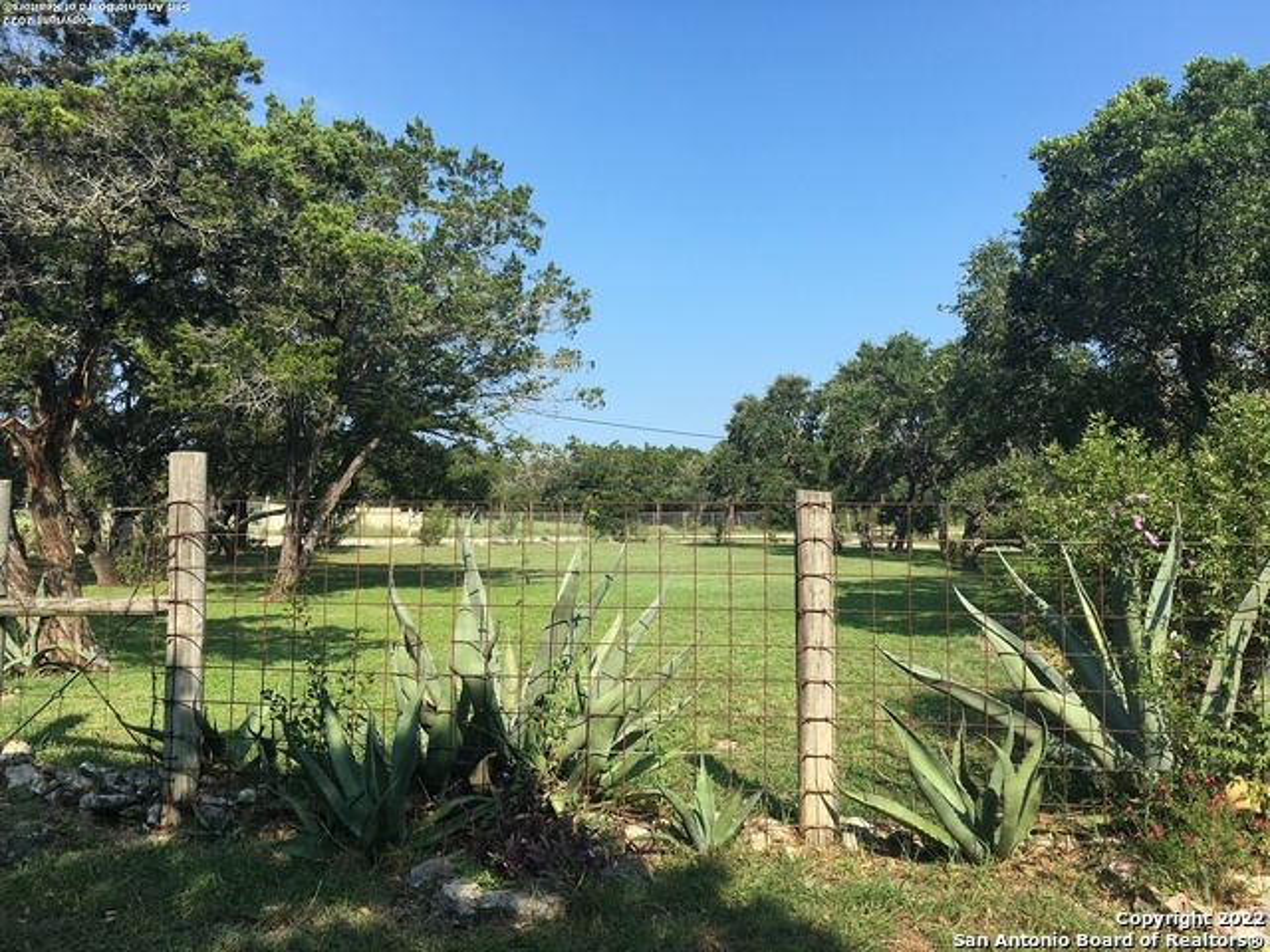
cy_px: 476
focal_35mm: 29
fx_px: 1064
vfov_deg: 48.2
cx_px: 635
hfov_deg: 61.7
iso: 25
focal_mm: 4.15
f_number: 2.2
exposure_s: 1/1054
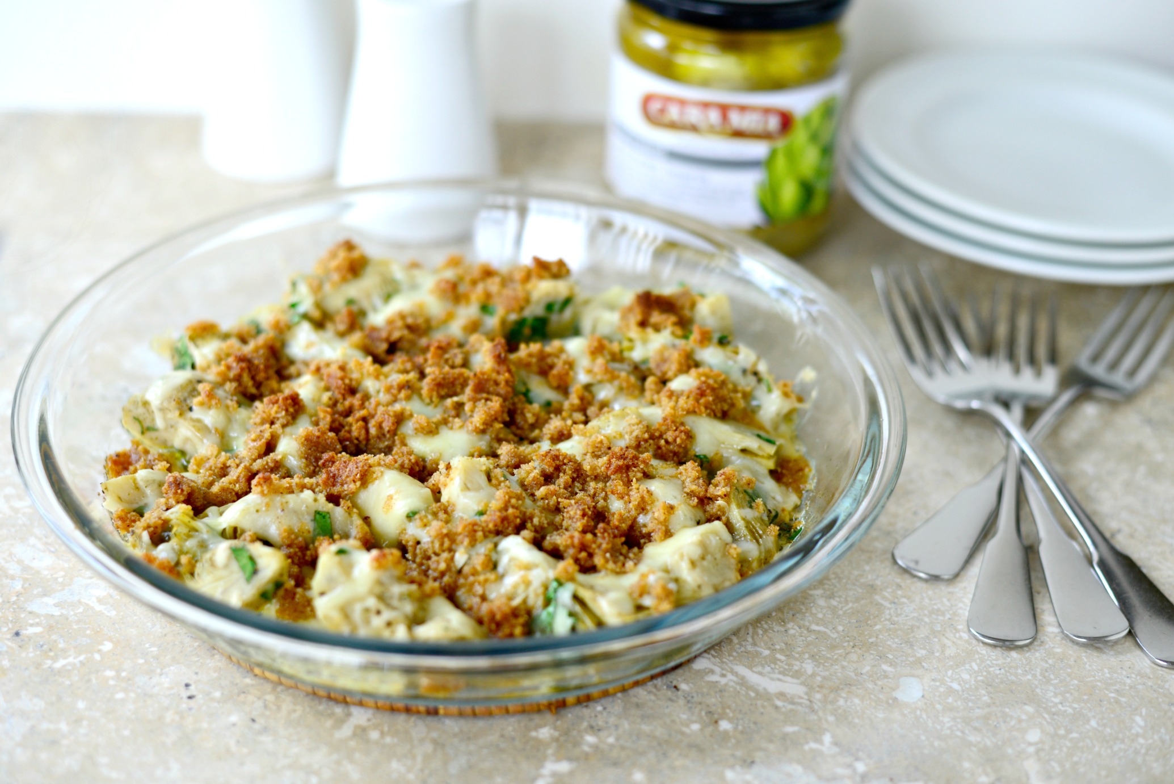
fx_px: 1631
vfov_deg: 27.0
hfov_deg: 39.6
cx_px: 587
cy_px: 392
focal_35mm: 50
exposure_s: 1/160
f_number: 2.8
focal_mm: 50
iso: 250
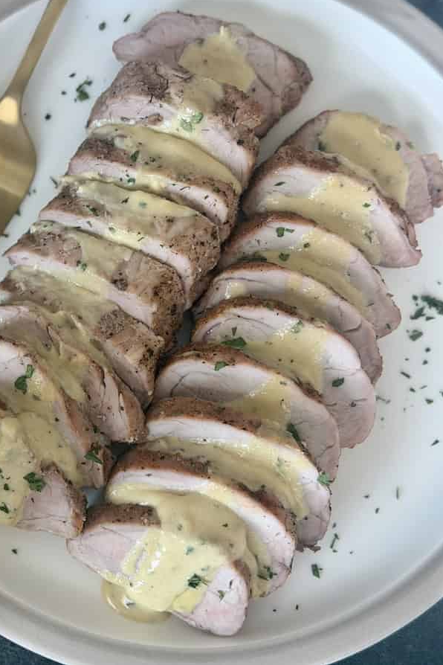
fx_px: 1237
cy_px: 331
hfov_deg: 19.8
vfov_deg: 30.1
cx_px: 11
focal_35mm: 67
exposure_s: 1/40
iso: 200
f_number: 1.8
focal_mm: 6.8
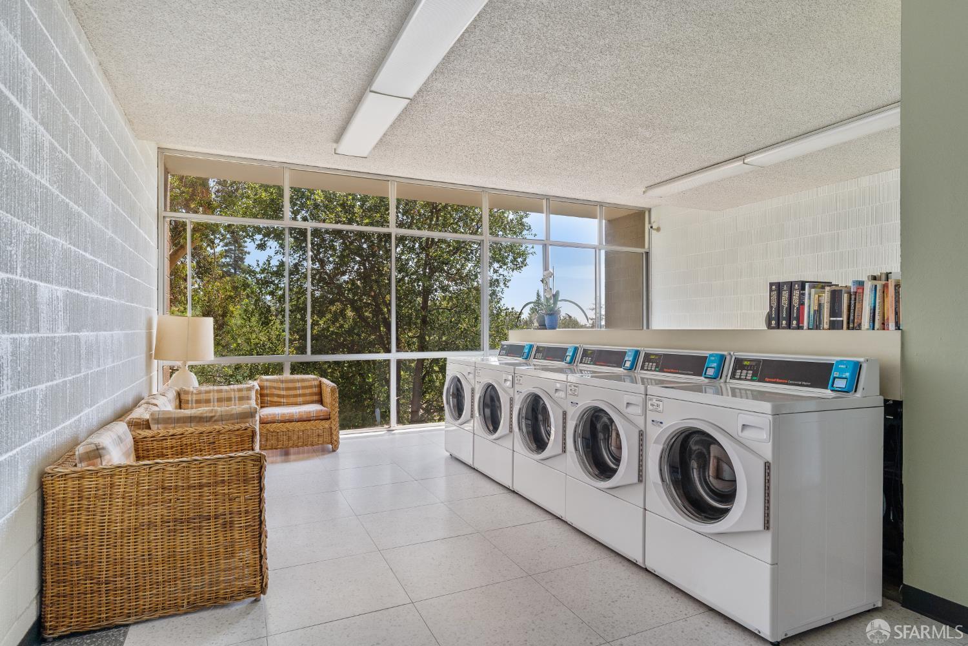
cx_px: 484
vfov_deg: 63.7
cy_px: 323
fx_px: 519
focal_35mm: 19
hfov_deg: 86.0
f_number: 9
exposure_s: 1/15
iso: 125
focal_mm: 19.3
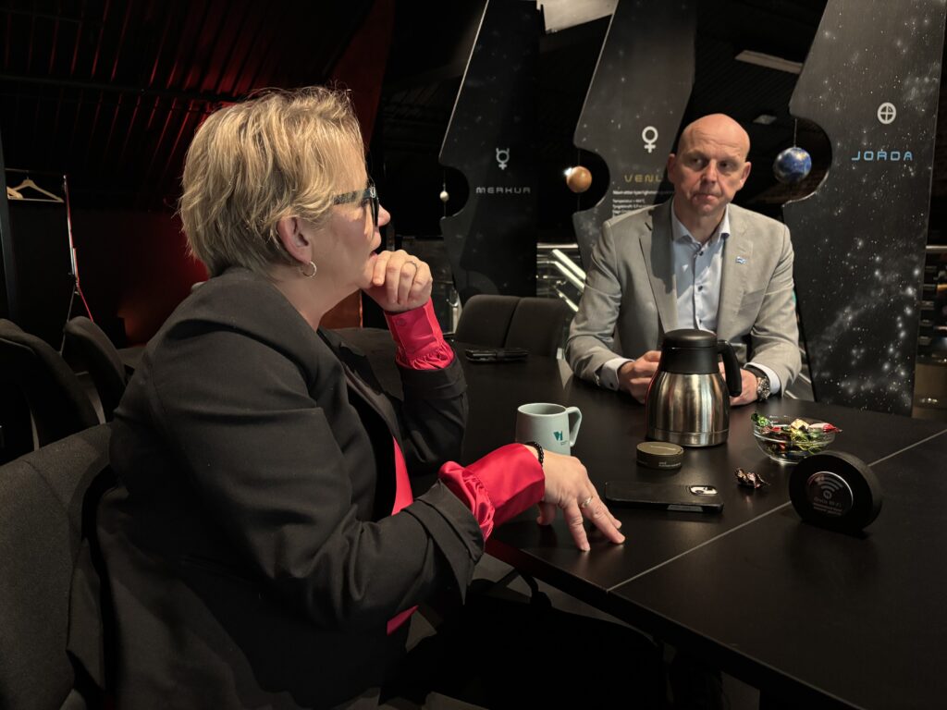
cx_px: 474
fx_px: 711
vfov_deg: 53.1
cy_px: 355
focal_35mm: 26
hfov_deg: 67.3
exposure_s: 1/25
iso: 800
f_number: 1.6
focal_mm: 5.96
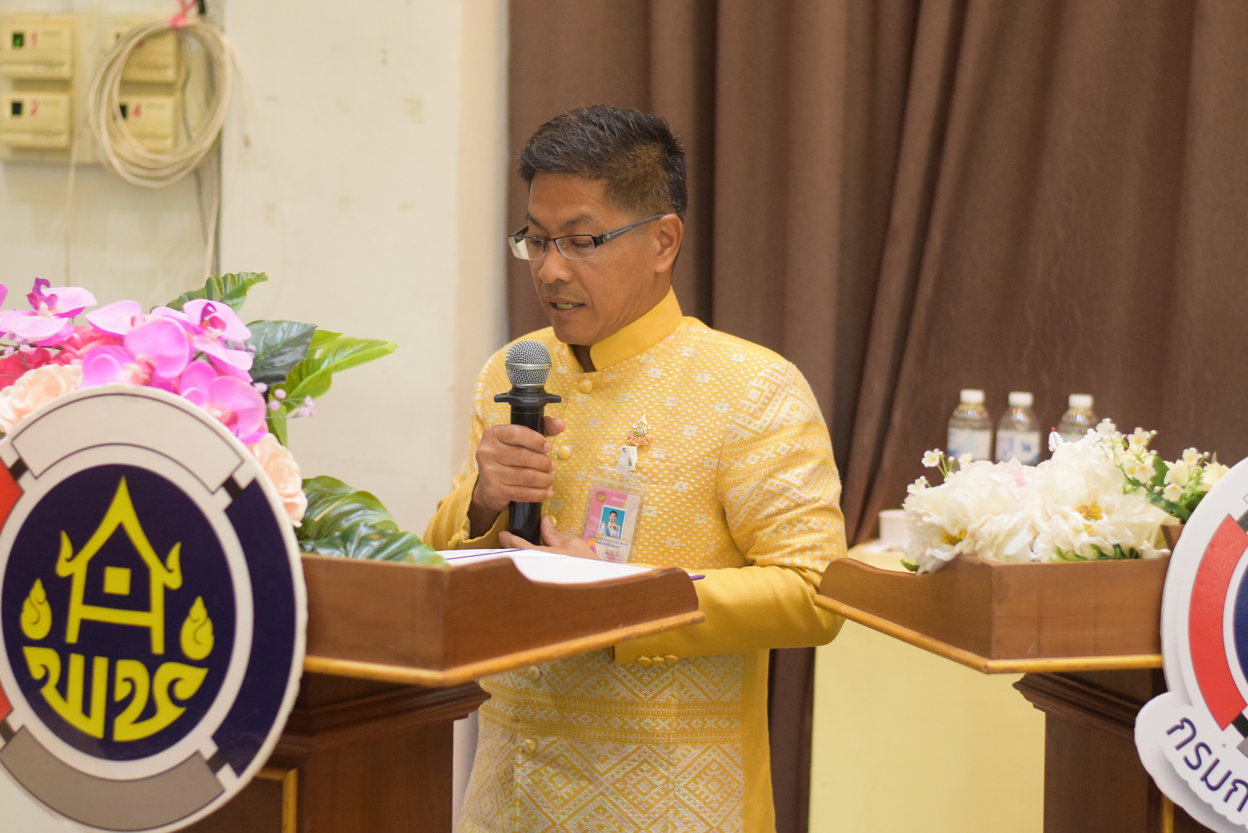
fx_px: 2601
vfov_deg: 18.2
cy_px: 416
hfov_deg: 27.0
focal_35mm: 75
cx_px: 624
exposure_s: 1/320
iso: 2500
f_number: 2.5
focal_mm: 50
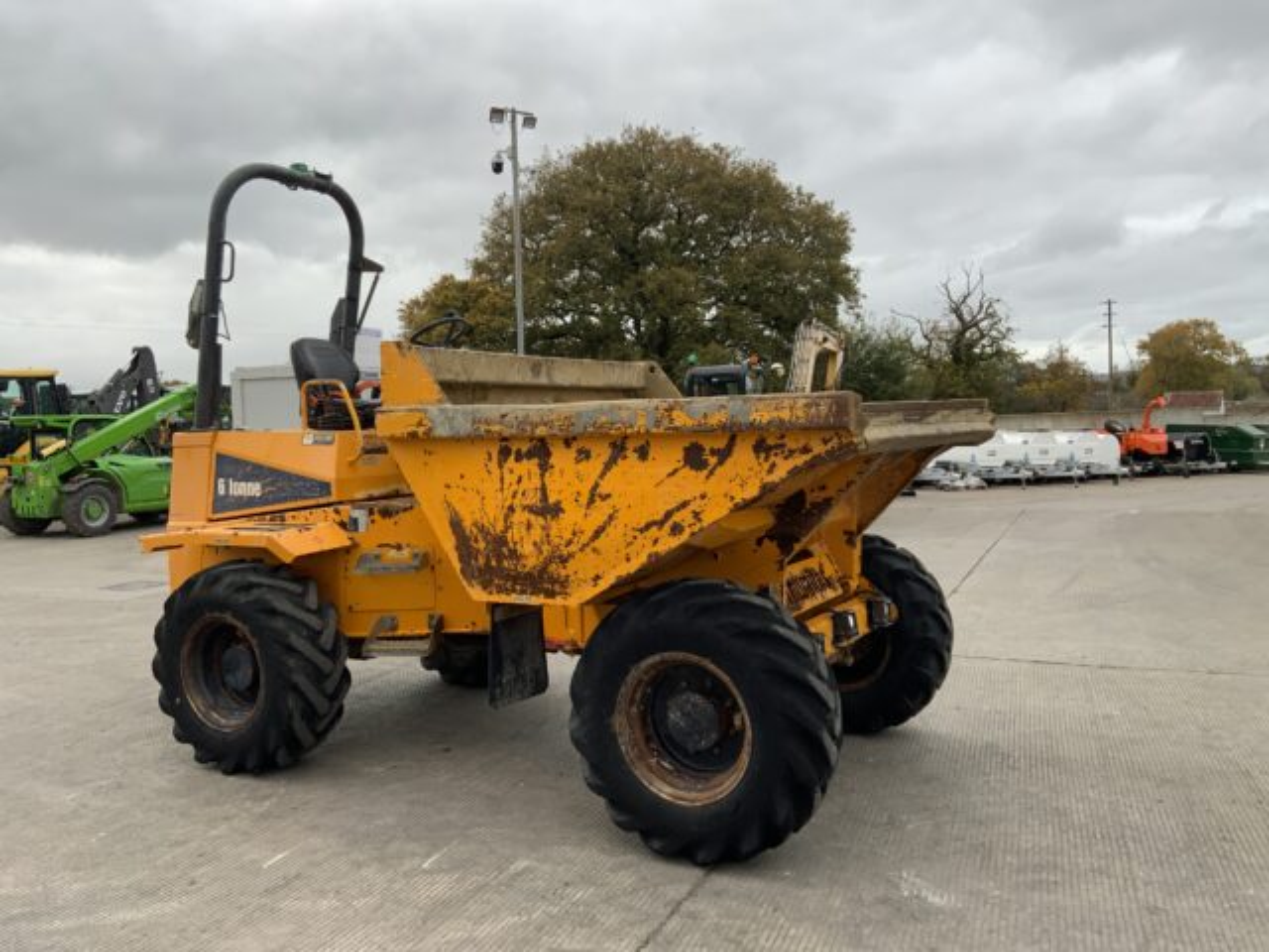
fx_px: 1063
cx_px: 634
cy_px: 476
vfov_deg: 48.2
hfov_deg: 61.7
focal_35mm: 29
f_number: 1.8
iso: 16
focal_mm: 3
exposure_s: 1/199
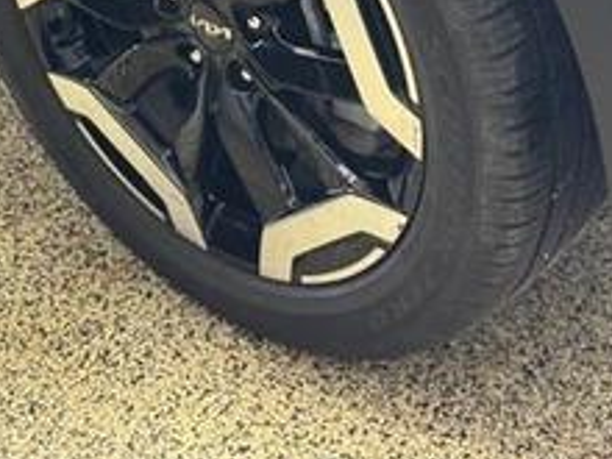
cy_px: -45
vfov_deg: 13.2
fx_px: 1945
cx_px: 281
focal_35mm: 110
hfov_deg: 17.9
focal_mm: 6.76
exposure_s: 1/40
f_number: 1.78
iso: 400
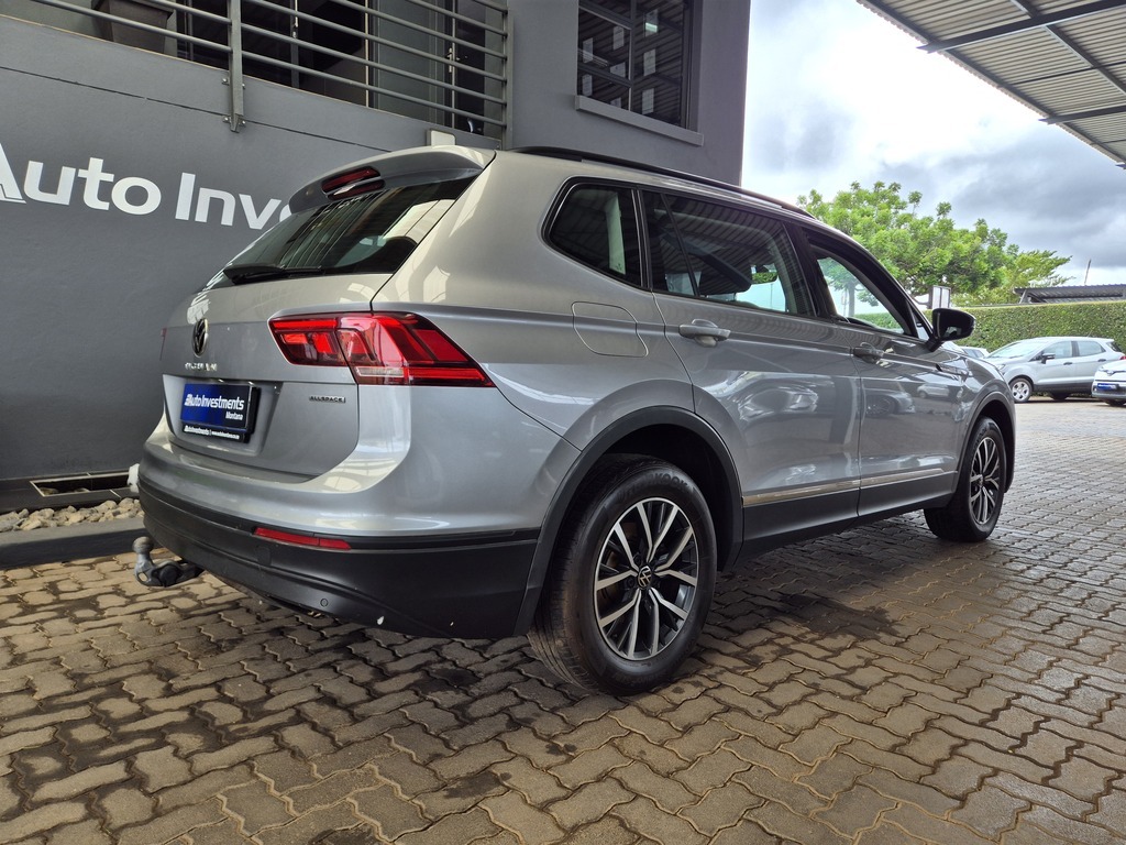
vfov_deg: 58.9
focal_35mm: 23
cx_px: 563
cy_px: 422
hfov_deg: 73.9
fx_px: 748
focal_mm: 5.4
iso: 25
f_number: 1.8
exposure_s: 1/262
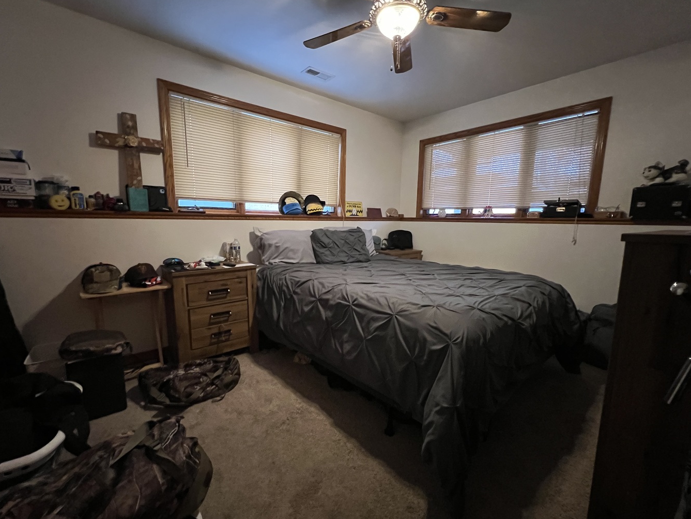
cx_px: 341
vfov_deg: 85.7
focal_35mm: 14
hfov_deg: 102.1
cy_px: 266
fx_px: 279
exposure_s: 1/40
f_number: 1.8
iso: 1000
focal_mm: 1.57
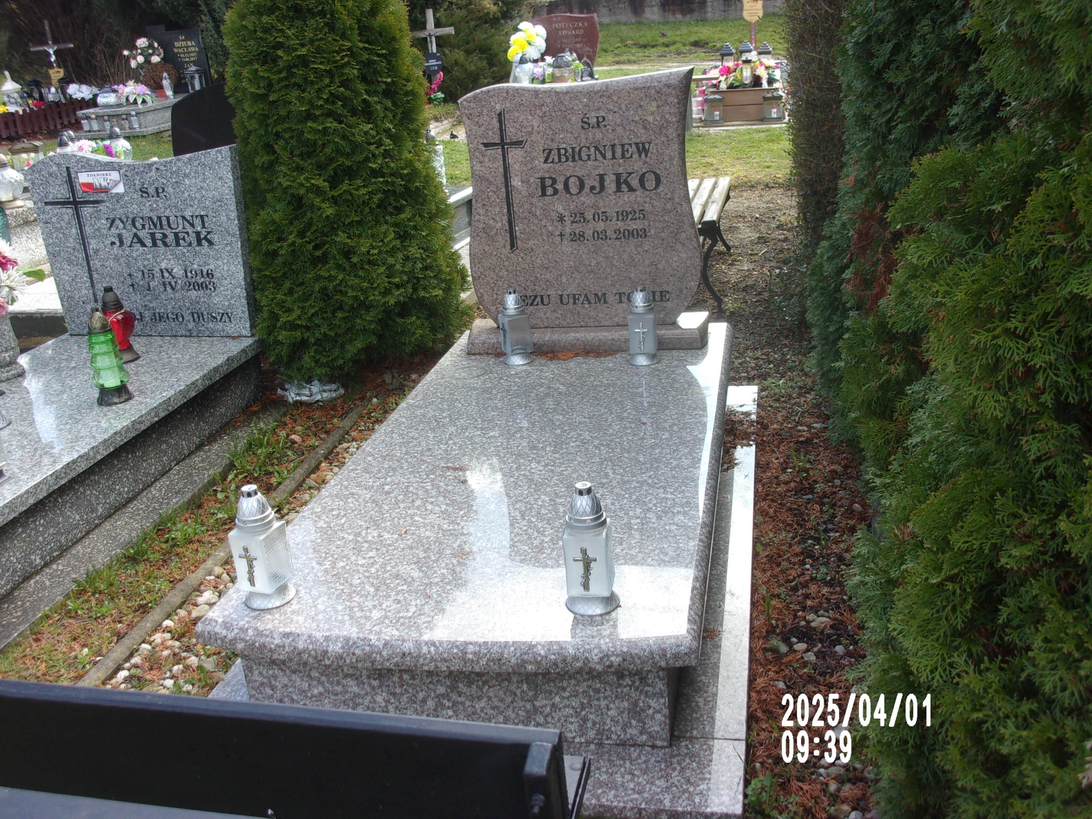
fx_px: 1136
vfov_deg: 39.7
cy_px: 410
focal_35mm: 36
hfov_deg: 51.4
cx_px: 546
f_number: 4.5
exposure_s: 1/120
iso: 80
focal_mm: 6.4
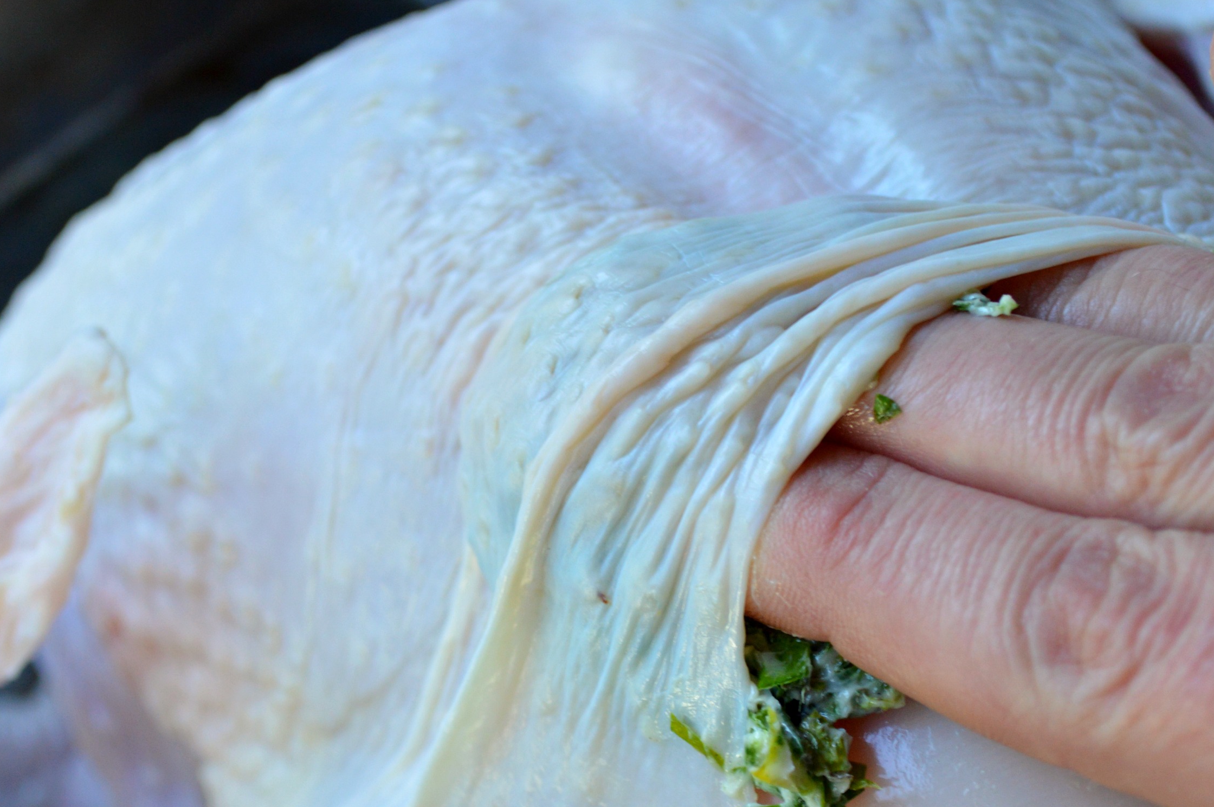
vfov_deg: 15.3
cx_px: 566
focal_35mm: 89
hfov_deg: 22.9
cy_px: 588
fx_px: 2998
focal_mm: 40
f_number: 5.3
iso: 400
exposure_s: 1/80
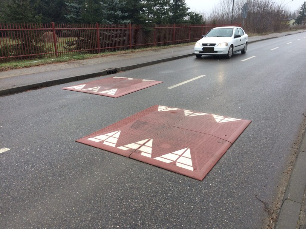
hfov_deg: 61.7
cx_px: 153
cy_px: 114
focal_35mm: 29
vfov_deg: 48.2
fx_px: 256
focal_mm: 4.15
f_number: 2.2
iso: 32
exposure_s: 1/149
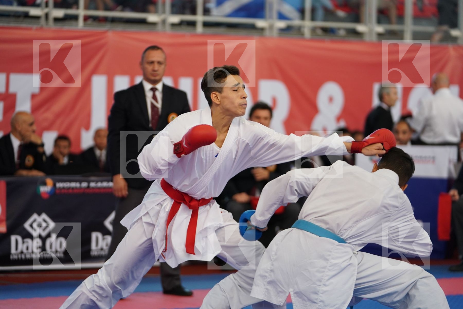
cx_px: 232
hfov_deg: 16.1
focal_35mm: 127
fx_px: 1633
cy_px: 154
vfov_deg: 10.8
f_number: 2.8
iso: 1250
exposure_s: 1/800
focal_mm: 127
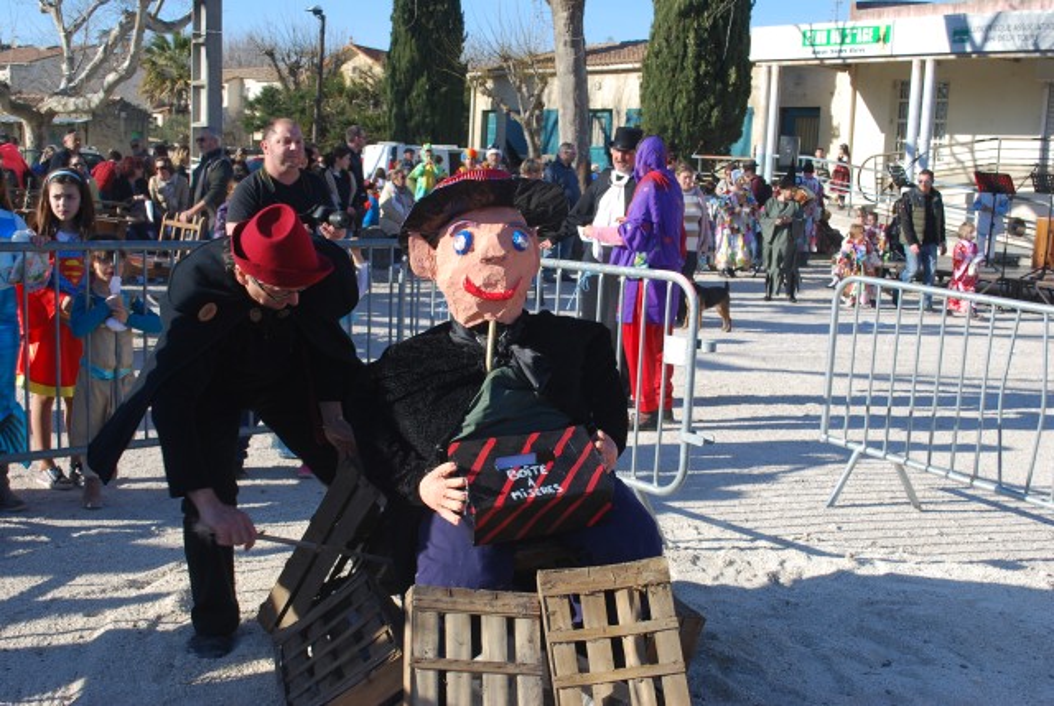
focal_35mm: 42
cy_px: 353
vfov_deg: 32.0
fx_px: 1232
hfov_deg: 46.3
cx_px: 527
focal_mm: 28
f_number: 7.1
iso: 100
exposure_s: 1/160
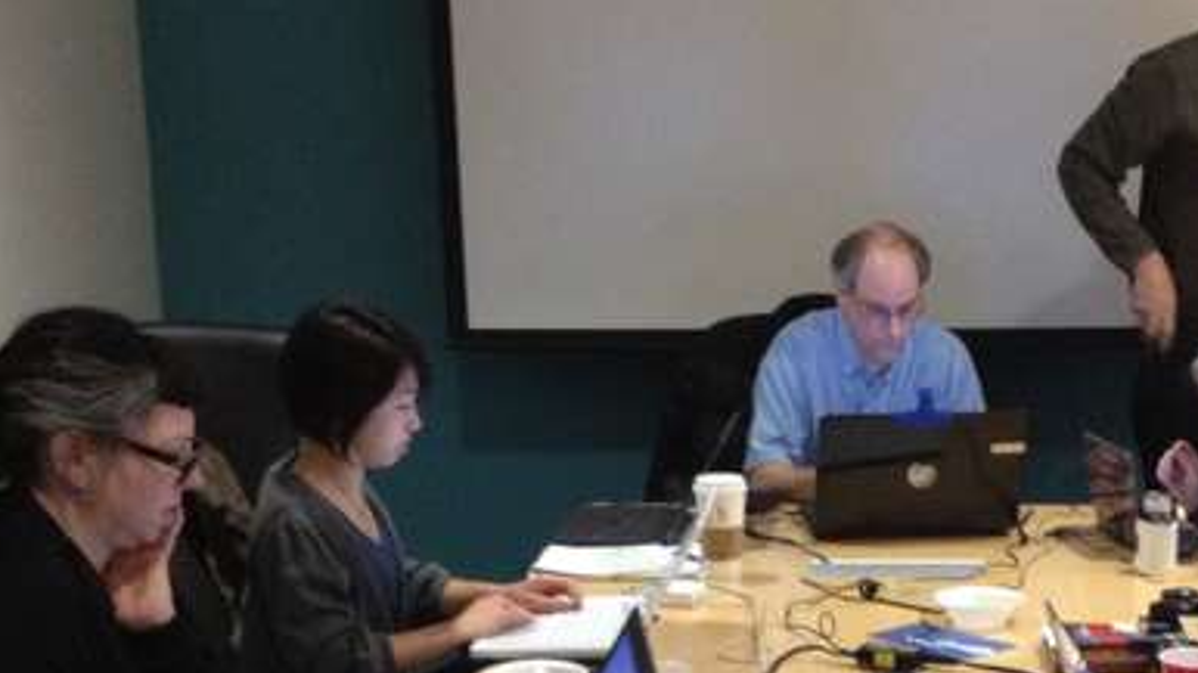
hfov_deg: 26.6
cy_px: 723
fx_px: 2509
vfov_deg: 14.9
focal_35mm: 79
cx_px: 841
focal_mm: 4.28
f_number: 2.4
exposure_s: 1/20
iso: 400
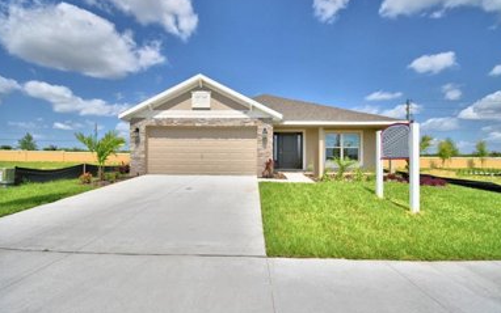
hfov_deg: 97.8
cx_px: 252
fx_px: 219
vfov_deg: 71.3
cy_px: 157
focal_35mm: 16
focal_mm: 10
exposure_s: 1/3200
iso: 100
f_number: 4.5
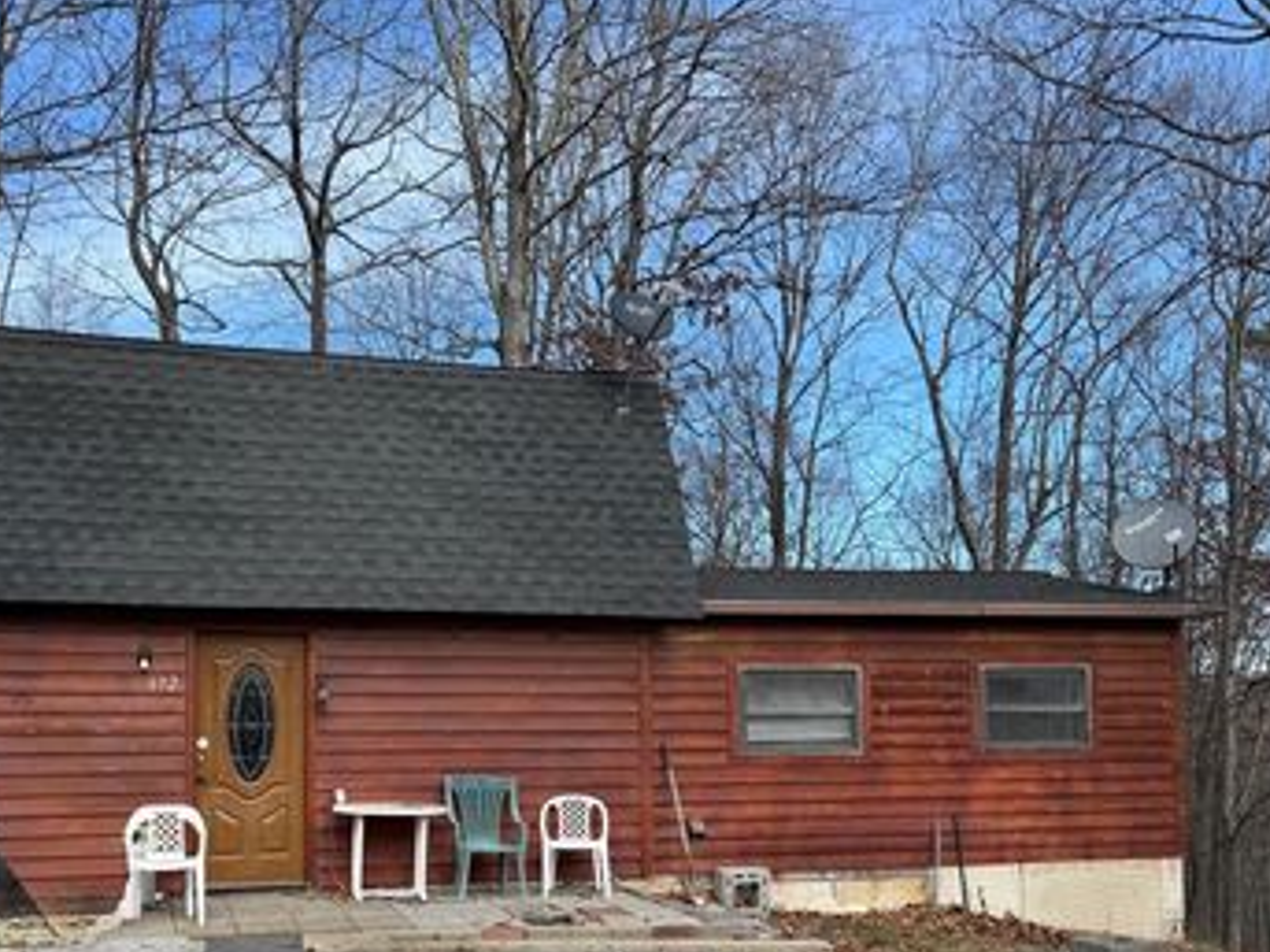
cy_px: 658
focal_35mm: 35
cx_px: 459
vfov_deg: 40.0
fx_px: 1284
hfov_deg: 52.0
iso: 80
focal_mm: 6.76
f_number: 1.78
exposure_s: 1/1653
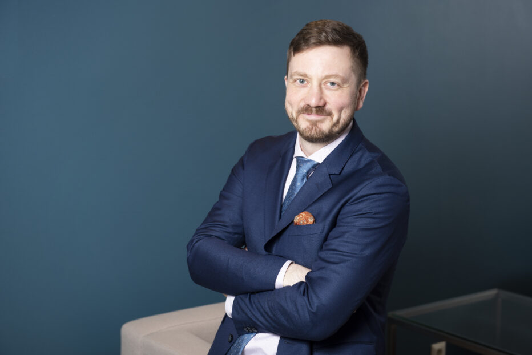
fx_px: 976
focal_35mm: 66
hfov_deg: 30.5
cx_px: 266
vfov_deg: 20.6
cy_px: 178
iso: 100
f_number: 4
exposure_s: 1/160
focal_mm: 66
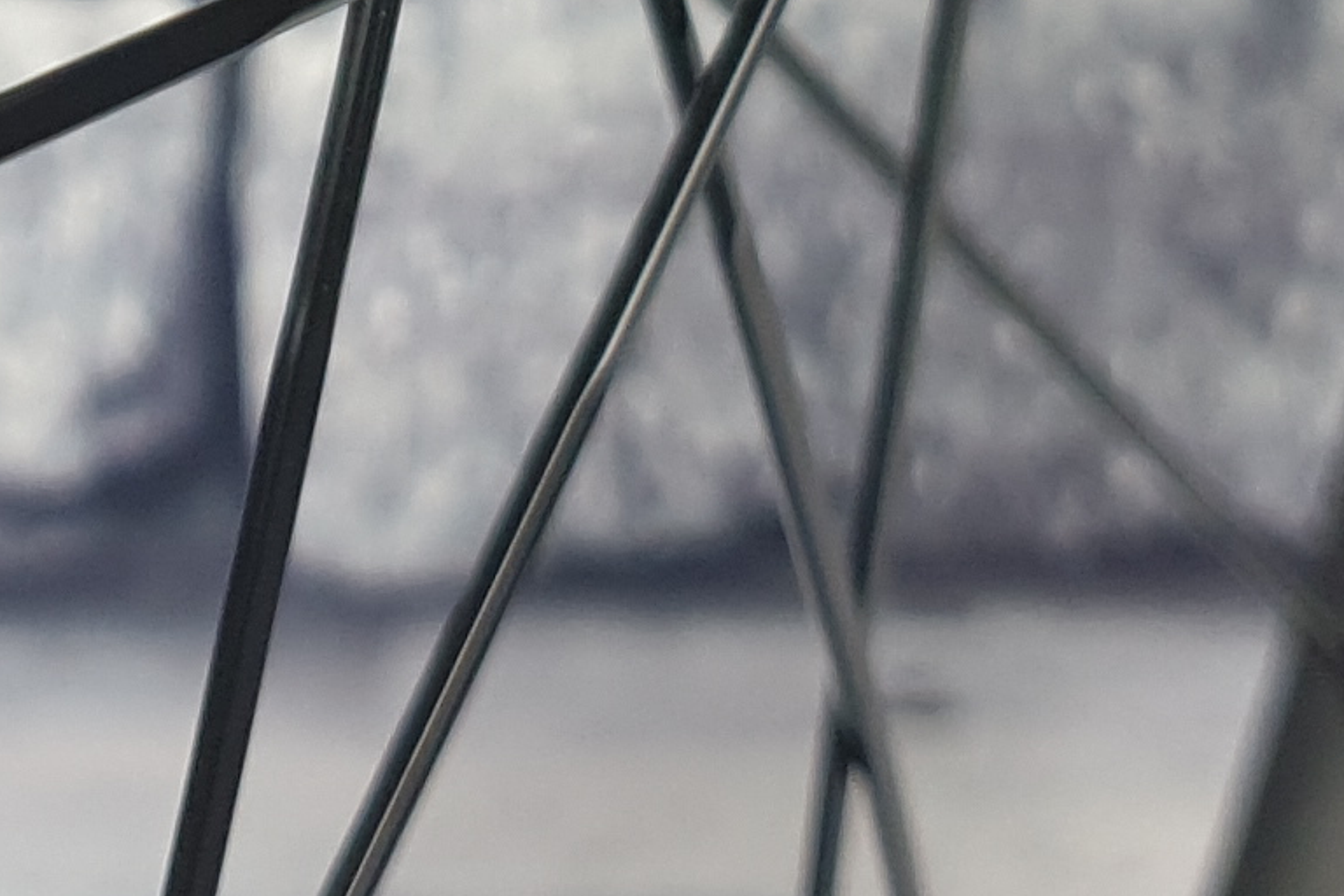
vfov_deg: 9.1
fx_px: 5301
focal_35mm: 142
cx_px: 103
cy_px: -936
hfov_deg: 14.3
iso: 50
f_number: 1.5
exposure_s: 1/100
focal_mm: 4.3
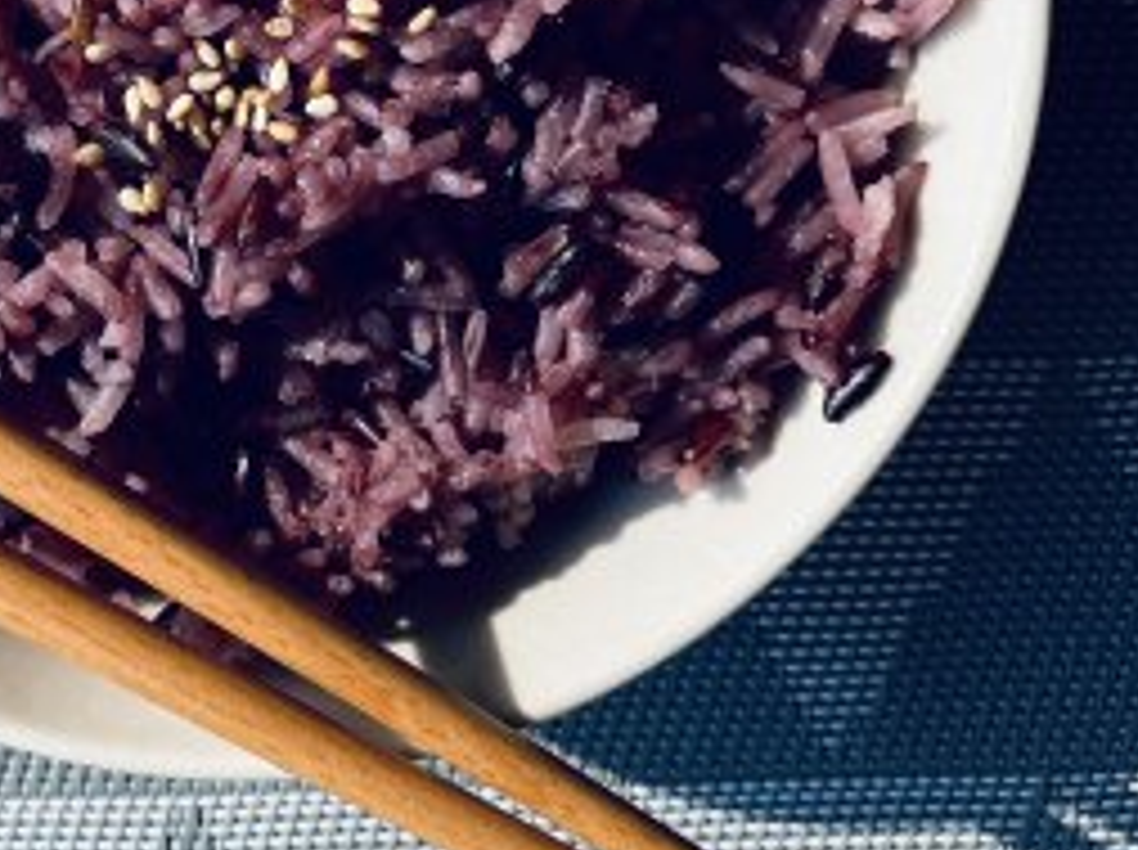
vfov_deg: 22.8
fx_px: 2068
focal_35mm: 63
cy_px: 137
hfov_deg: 29.5
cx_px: 112
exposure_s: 1/724
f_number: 1.8
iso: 32
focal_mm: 4.25
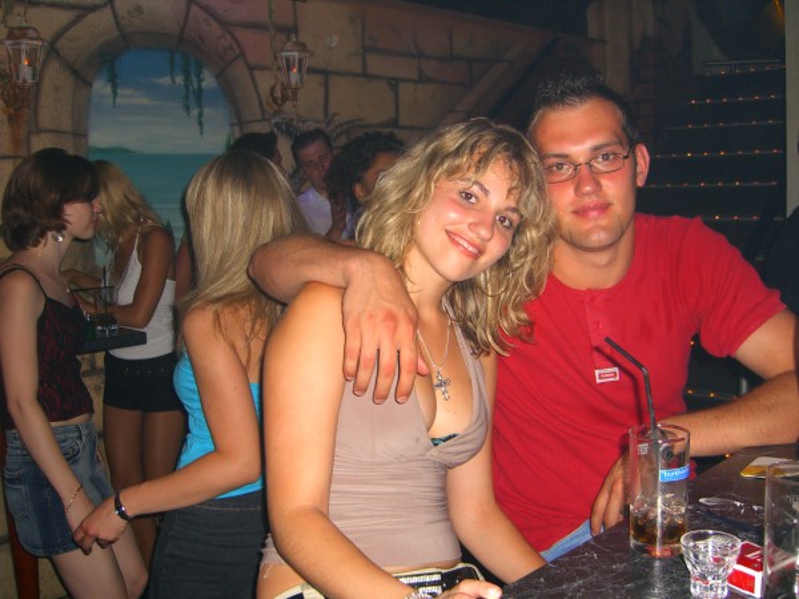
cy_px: 300
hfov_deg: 49.0
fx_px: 877
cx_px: 400
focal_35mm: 38
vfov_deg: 37.7
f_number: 2.8
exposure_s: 1/60
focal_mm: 7.9
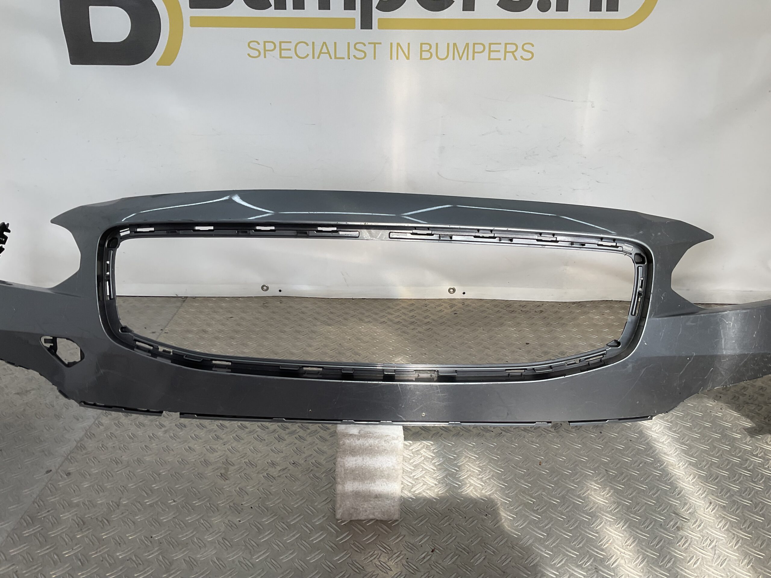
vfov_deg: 48.2
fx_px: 646
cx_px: 386
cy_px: 289
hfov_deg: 61.7
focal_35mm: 29
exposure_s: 1/367
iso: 16
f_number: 1.8
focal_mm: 3
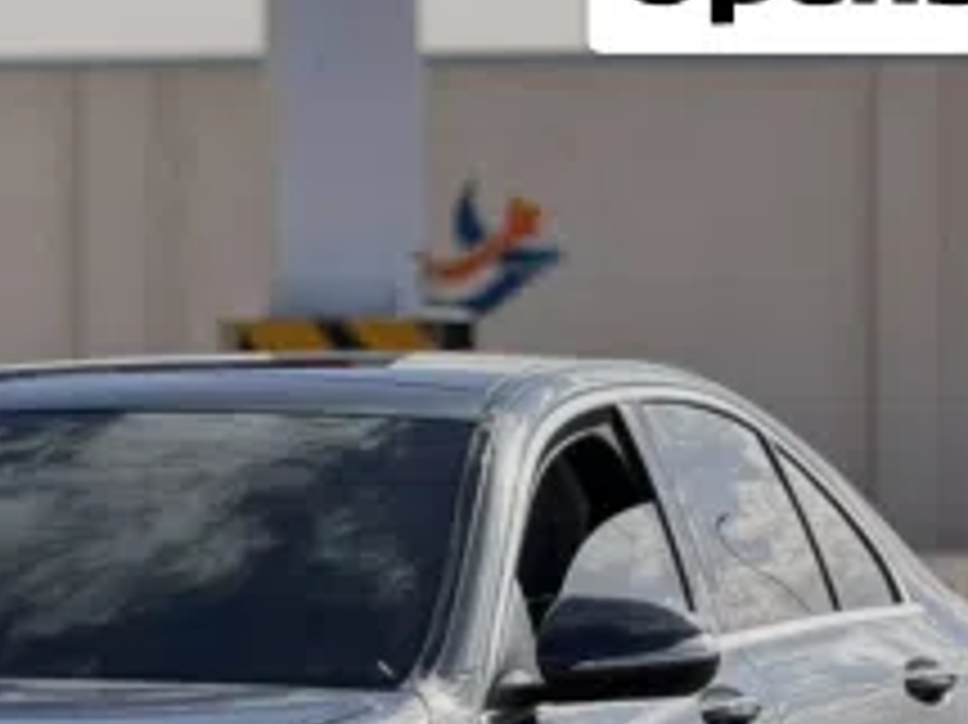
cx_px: -90
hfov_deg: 6.6
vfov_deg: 5.0
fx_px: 8329
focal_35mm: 298
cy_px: 702
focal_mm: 16.89
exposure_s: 1/638
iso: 32
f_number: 2.8
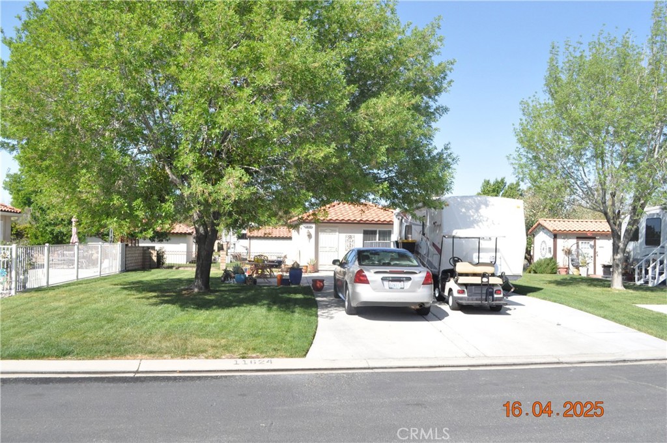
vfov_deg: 43.5
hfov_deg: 62.0
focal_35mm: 30
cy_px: 222
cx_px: 334
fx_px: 555
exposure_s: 1/4000
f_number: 7.1
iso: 2200
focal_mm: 20
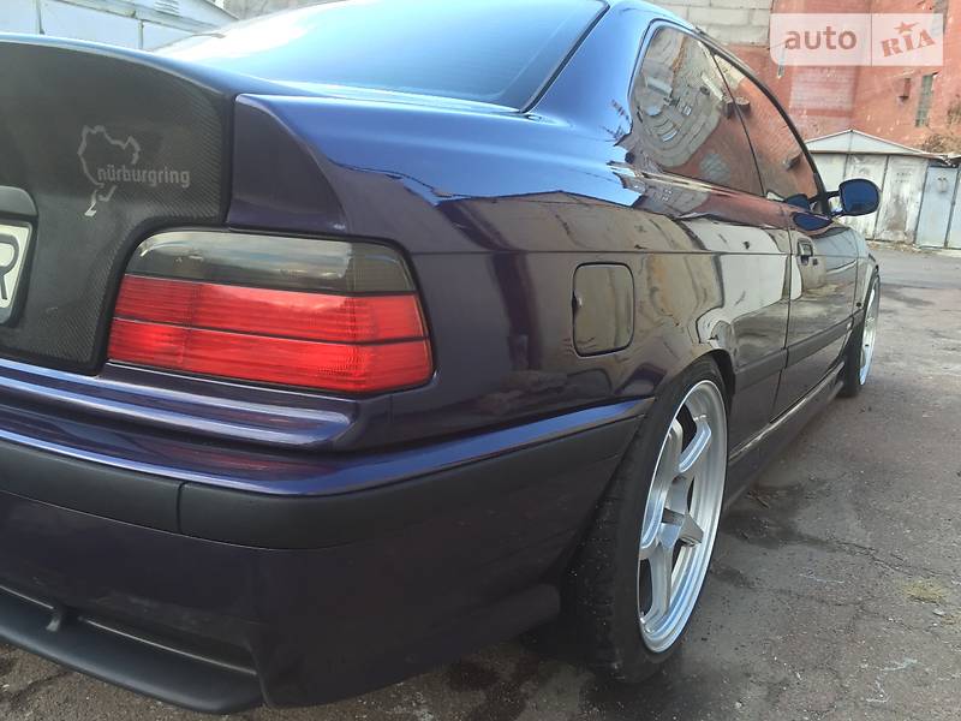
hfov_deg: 61.7
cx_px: 480
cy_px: 360
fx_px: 805
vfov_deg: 48.2
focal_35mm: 29
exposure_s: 1/100
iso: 40
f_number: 2.2
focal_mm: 4.2
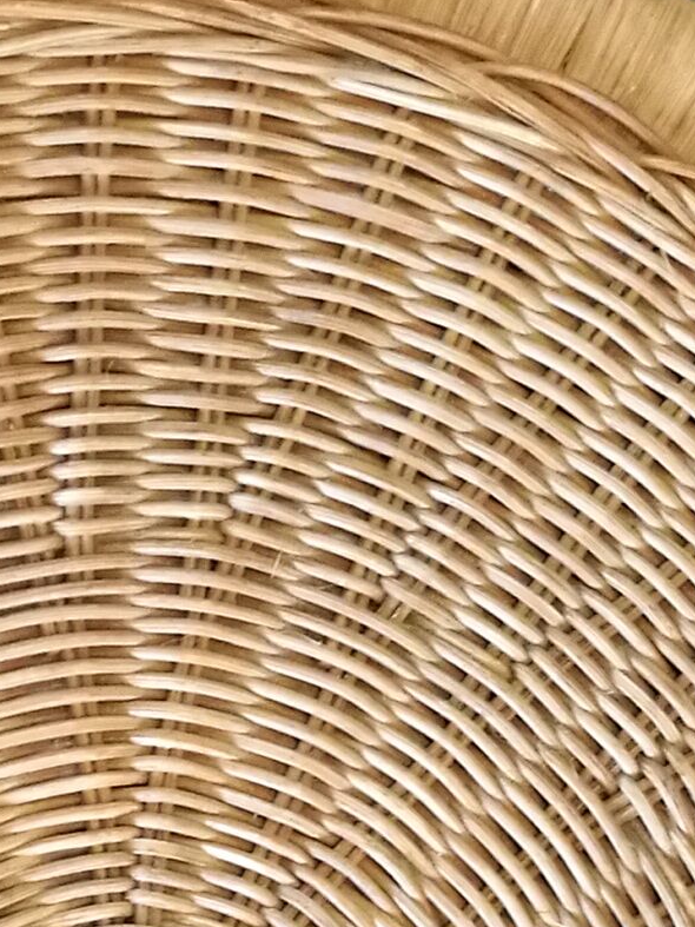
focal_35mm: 112
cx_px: 2
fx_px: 2999
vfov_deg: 16.9
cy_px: 1087
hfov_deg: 13.0
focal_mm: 4.5
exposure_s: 1/24
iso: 320
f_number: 2.2
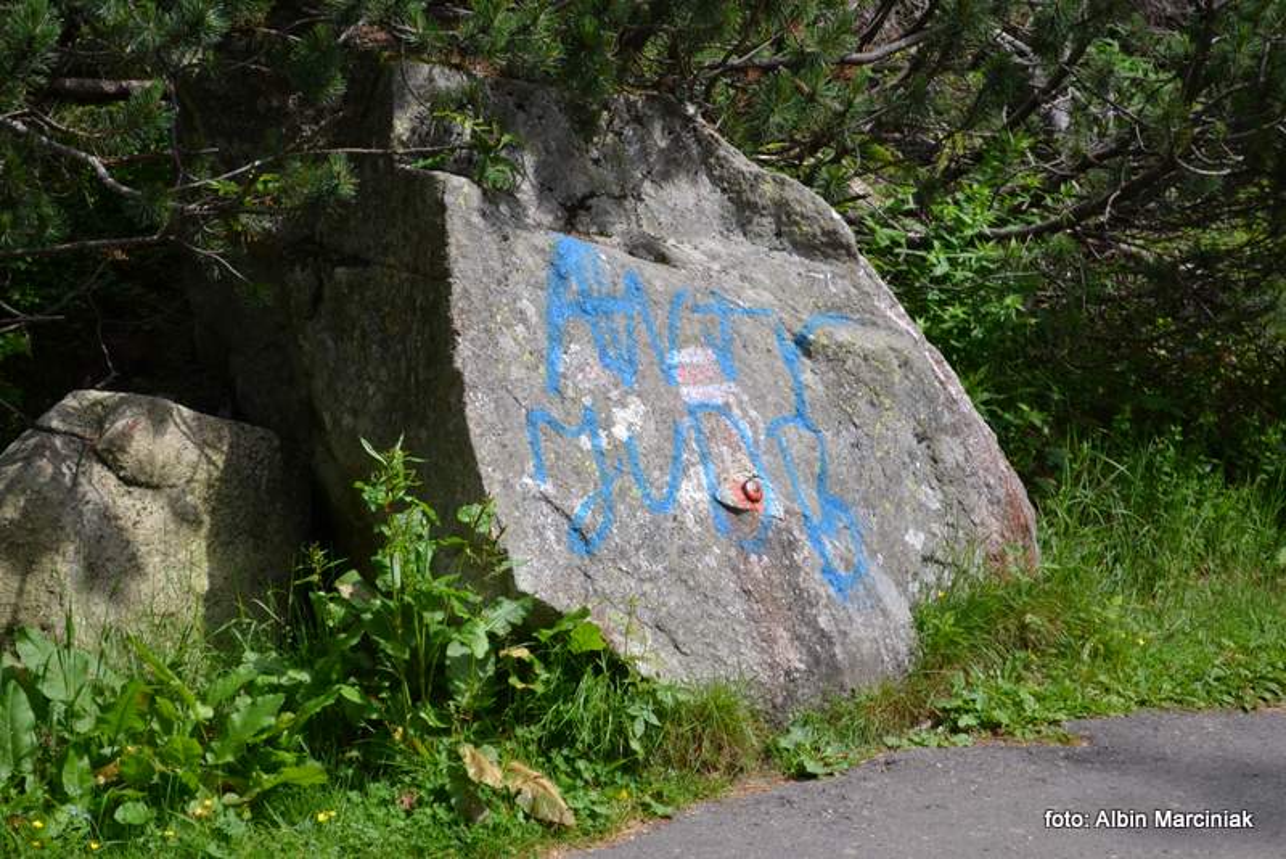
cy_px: 430
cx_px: 643
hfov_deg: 24.6
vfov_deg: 16.6
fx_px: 2948
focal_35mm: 82
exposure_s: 1/1000
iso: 400
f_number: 5.6
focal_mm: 55
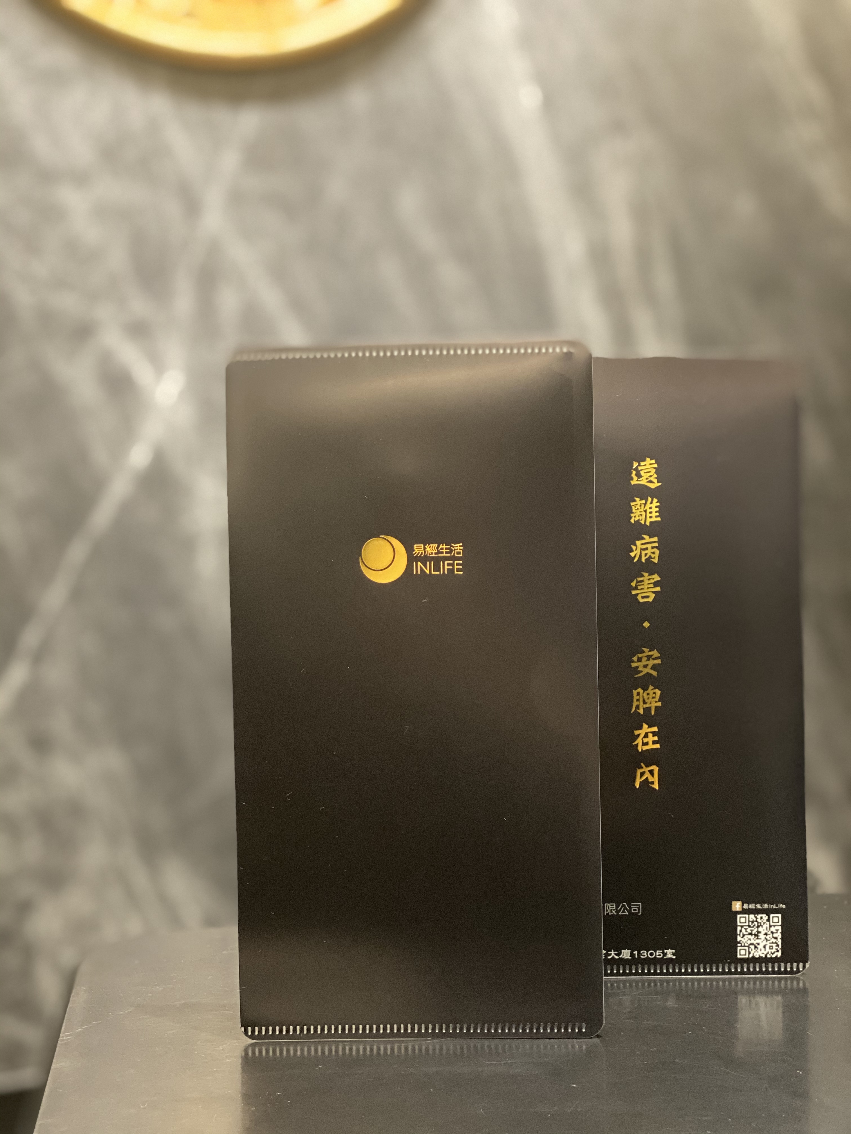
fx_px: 1704
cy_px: 567
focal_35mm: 52
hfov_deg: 28.0
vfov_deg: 36.8
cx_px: 426
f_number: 2
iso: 320
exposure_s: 1/33
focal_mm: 6
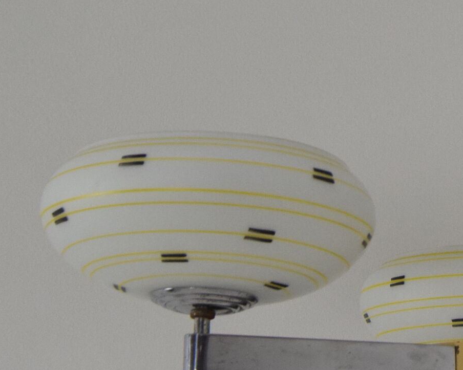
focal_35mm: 145
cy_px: 11
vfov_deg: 10.6
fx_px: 1981
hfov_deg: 13.1
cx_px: 506
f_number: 8
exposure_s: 1/250
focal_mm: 31
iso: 1600
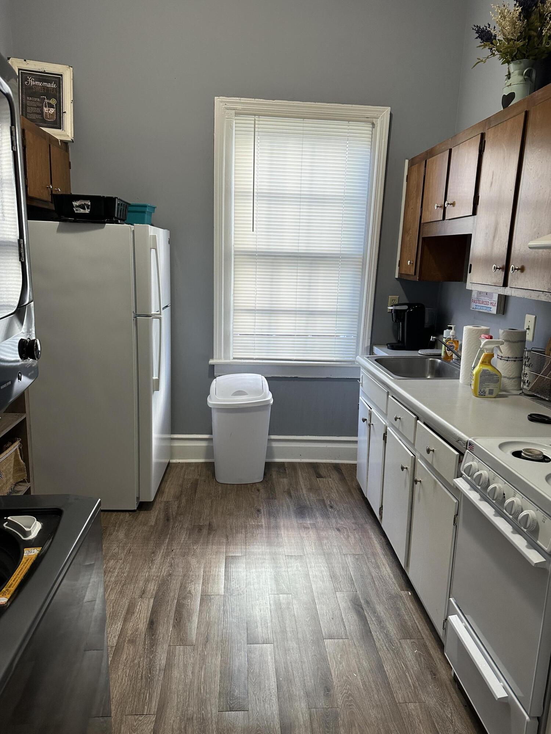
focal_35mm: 24
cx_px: 276
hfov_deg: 56.8
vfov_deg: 71.6
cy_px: 367
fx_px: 509
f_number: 1.78
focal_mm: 6.86
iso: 160
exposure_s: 1/120
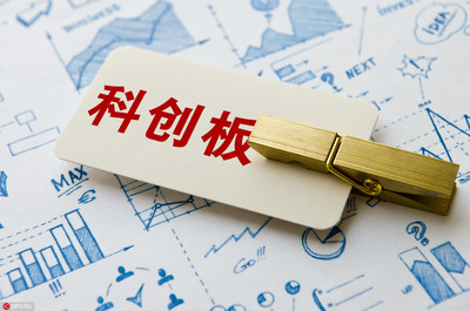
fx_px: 1016
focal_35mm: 78
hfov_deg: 26.0
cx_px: 235
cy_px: 156
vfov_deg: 17.4
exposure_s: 1/160
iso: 250
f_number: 6.3
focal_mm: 52
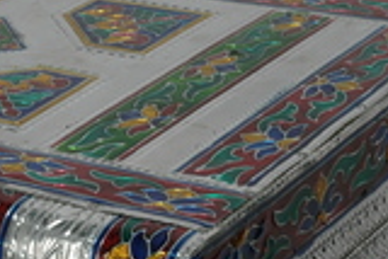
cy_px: 152
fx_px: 2319
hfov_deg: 9.5
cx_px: -41
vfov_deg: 6.4
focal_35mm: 215
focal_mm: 46
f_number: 25
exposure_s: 1/125
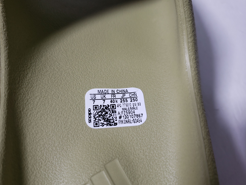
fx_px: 199
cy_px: 95
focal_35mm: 28
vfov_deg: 49.7
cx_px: 115
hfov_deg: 63.4
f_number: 1.5
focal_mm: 4.3
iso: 50
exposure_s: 1/277
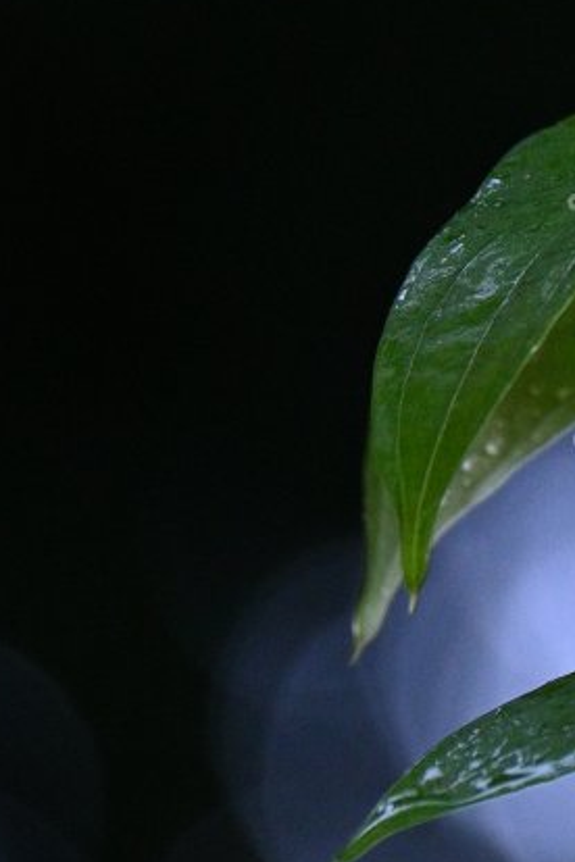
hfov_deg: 1.3
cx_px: 922
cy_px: 337
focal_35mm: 1044
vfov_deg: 2.0
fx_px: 25011
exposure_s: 1/250
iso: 1000
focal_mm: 180
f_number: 6.3
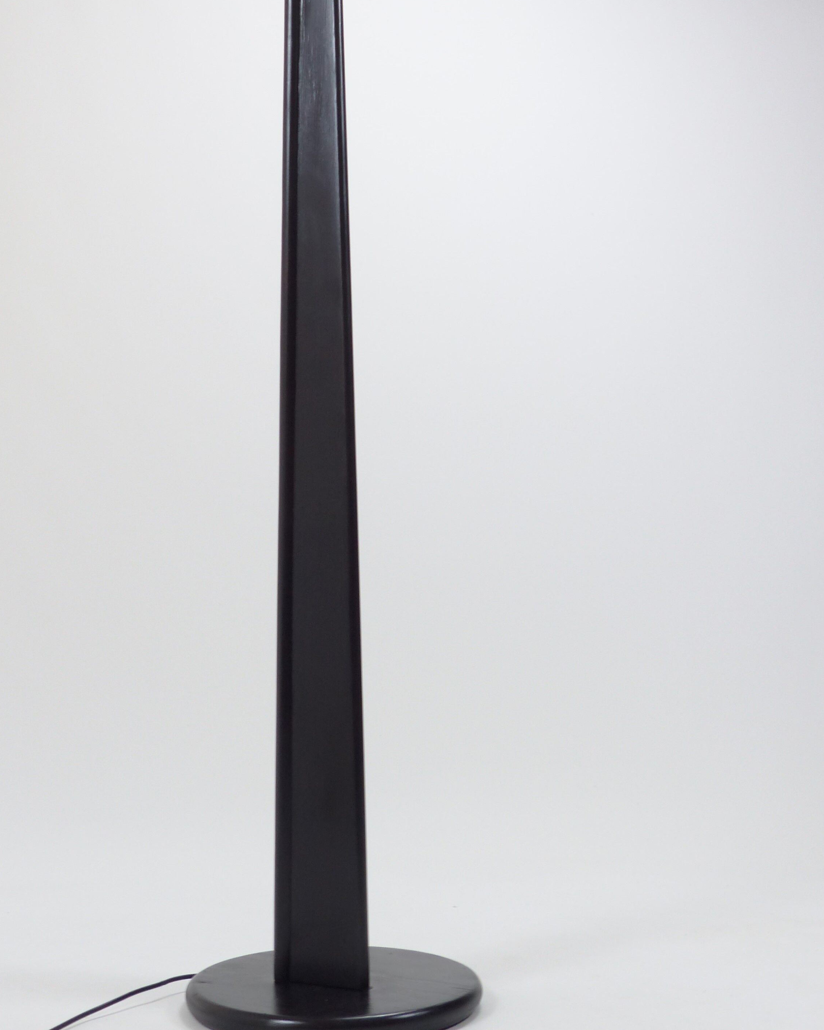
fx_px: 1494
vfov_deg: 38.0
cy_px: 565
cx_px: 327
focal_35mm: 49
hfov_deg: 30.8
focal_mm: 7
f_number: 2.8
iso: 100
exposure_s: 1/20
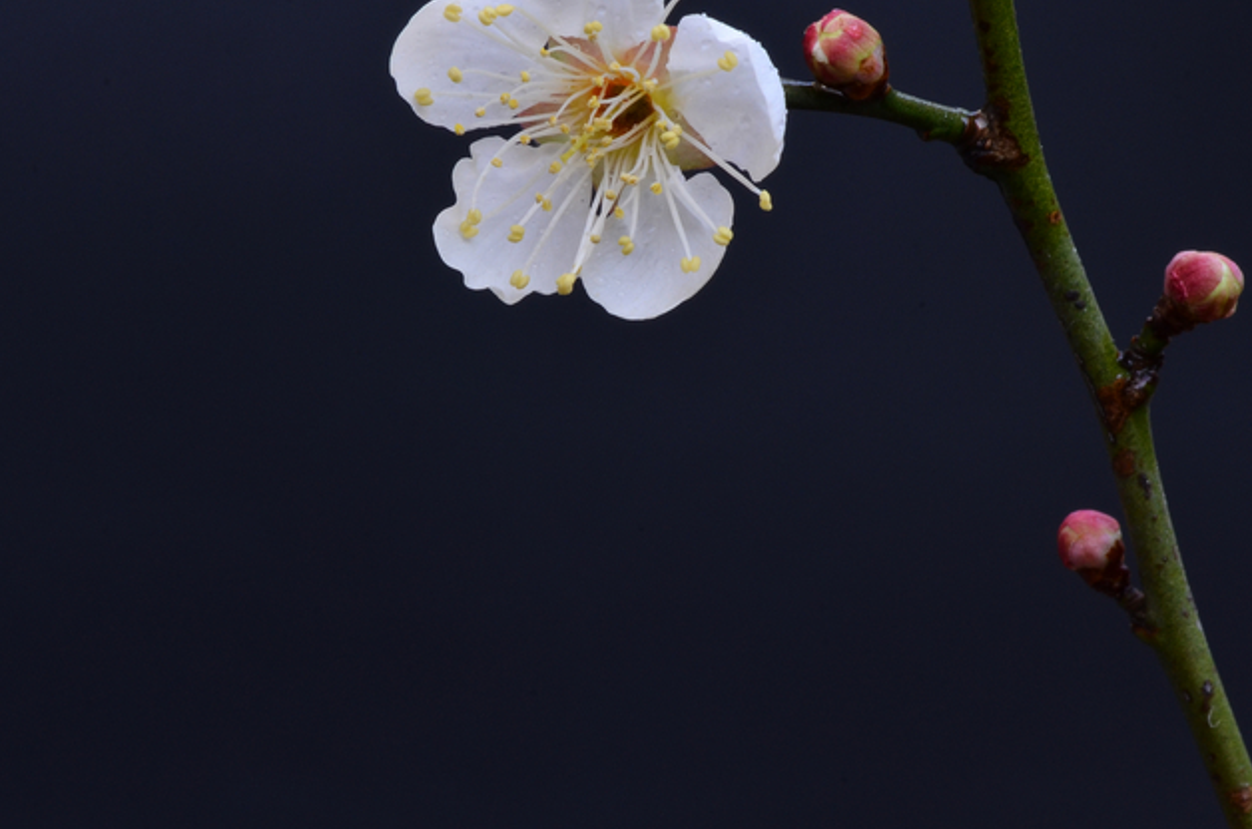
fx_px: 5970
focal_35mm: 172
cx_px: 542
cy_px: 309
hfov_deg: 12.0
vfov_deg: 7.9
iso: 400
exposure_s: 1/20
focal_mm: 90
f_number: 32
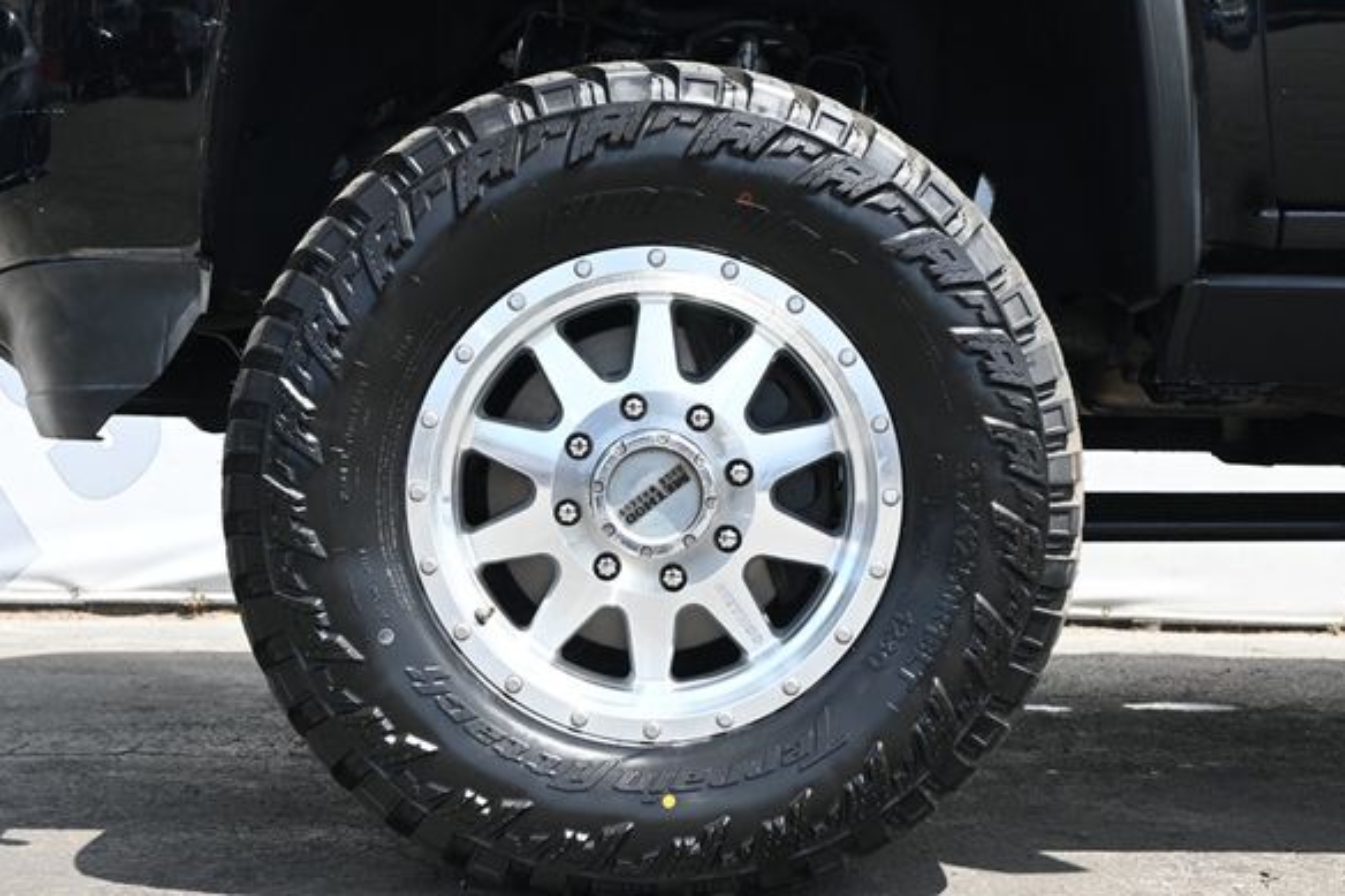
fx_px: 2149
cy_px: 465
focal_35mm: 58
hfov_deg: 34.7
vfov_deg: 23.5
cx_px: 659
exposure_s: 1/250
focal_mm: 35
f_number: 5.3
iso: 250
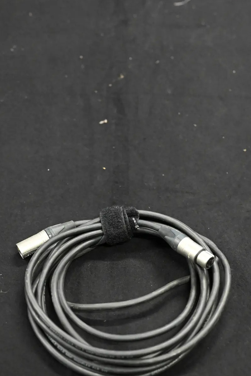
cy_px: 241
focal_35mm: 68
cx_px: 125
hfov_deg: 20.0
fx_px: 711
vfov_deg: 29.5
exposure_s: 1/60
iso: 6400
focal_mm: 50
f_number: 3.5
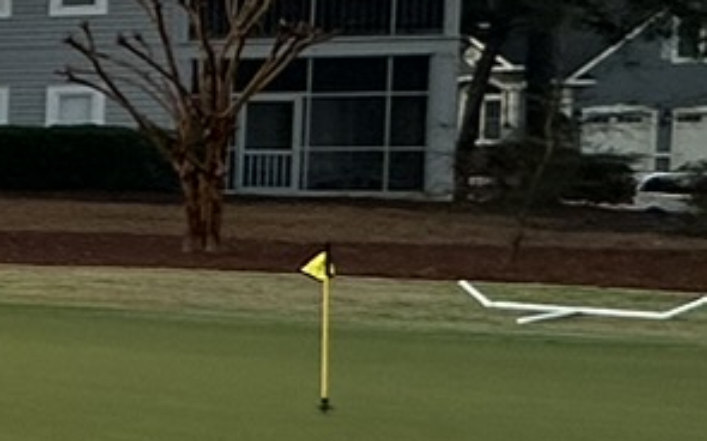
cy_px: 244
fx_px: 1983
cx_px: -1565
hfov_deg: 10.6
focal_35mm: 103
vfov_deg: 12.7
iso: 40
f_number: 2.2
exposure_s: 1/250
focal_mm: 2.22
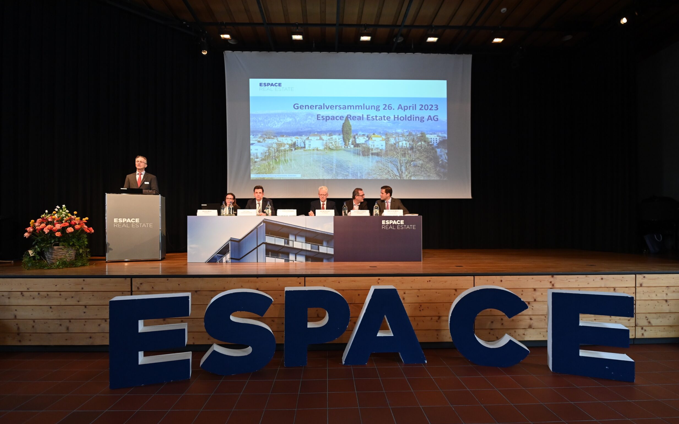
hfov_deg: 91.1
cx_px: 335
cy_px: 232
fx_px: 333
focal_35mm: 18
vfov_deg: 64.9
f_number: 3.5
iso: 2500
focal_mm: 17
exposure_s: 1/125
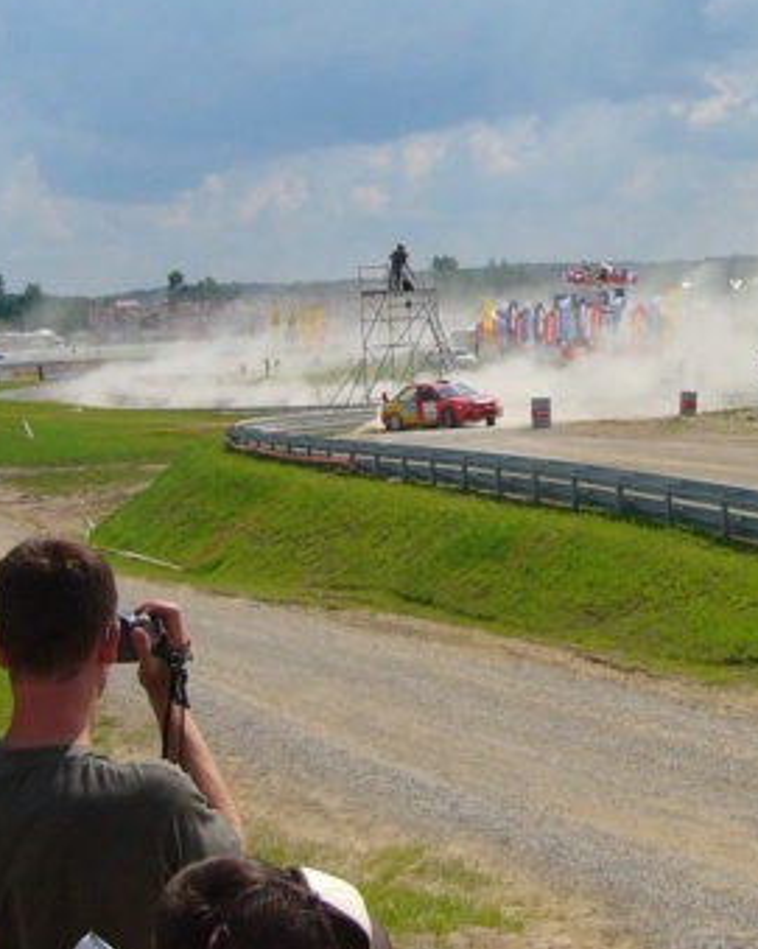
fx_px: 2413
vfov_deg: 22.2
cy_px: 367
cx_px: 667
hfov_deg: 17.6
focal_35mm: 86
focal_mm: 5.8
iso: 100
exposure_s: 1/640
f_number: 5.6
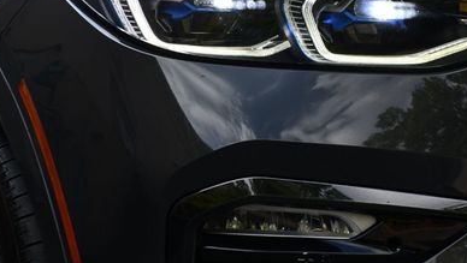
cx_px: 348
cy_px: 30
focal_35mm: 414
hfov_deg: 5.2
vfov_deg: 2.9
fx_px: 5131
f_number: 6.3
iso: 200
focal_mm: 160
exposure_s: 1/500
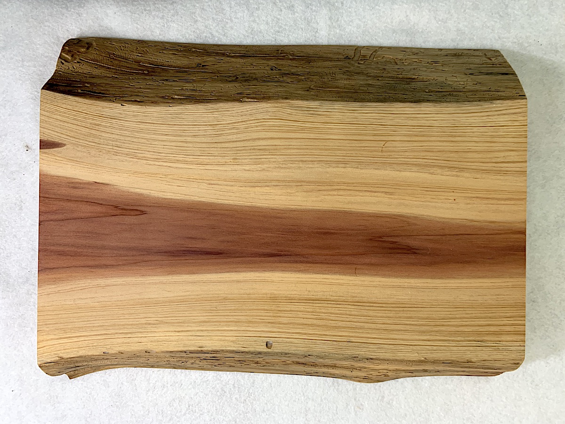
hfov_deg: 67.3
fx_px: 424
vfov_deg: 53.1
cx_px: 282
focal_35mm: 26
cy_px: 212
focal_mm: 4.25
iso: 100
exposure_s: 1/120
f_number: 1.8
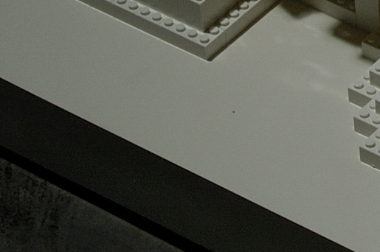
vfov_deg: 4.1
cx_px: 745
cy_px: -189
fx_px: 3511
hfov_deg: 6.0
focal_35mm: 333
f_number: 13
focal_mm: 38
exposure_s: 1/25
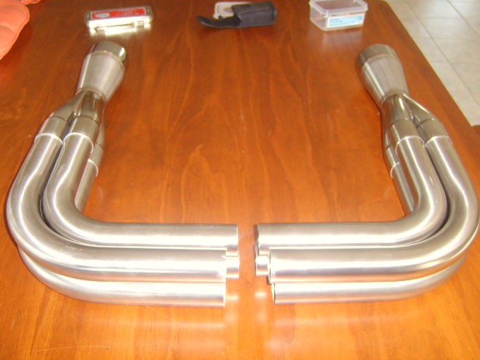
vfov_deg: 44.2
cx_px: 242
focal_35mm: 32
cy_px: 182
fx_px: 444
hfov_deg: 56.8
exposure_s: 1/30
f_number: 2.7
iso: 141
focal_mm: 8.13
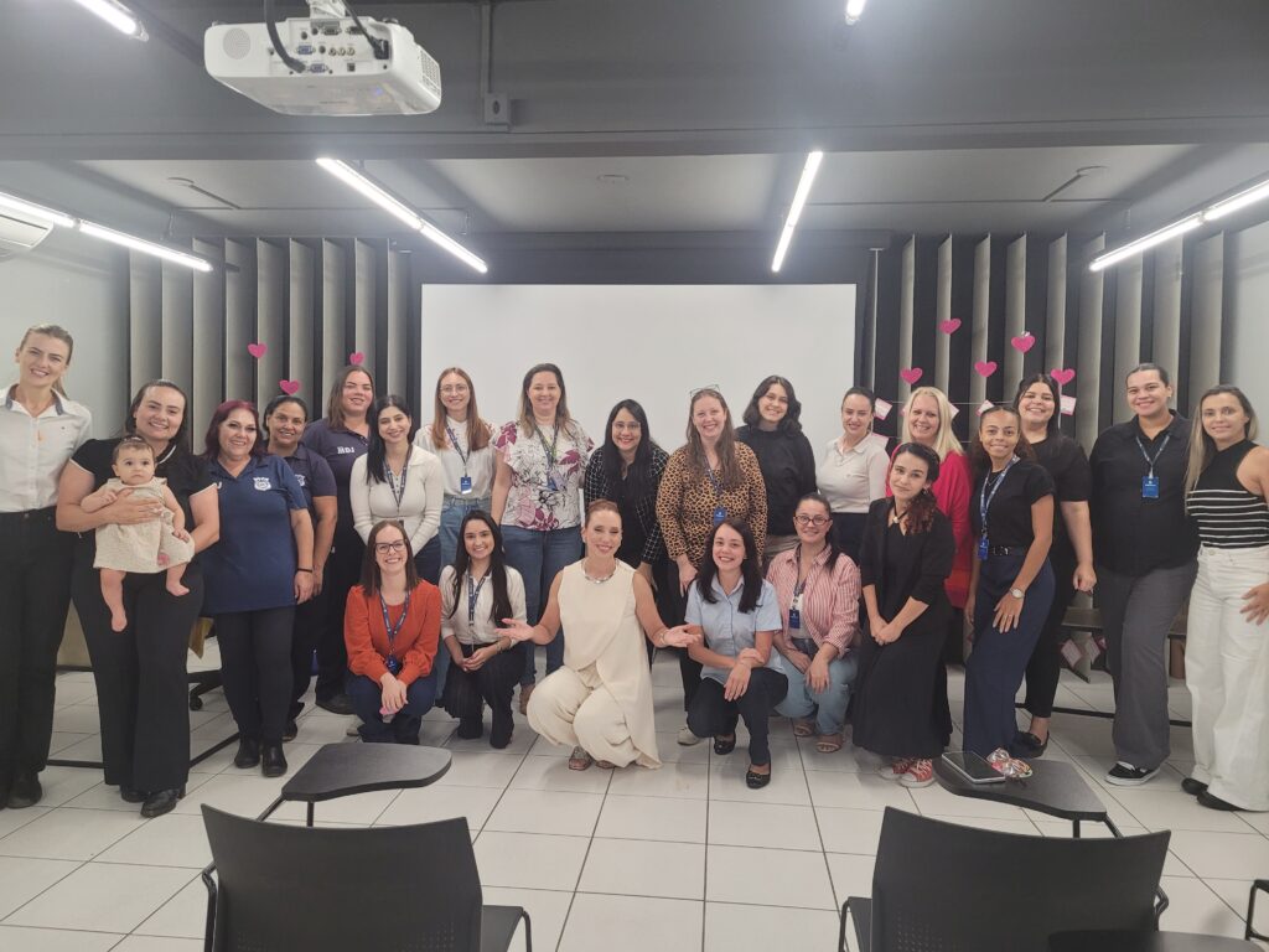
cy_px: 476
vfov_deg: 53.1
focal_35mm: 26
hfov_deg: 67.3
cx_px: 634
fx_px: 953
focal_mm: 5.4
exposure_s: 1/60
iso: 200
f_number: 1.8
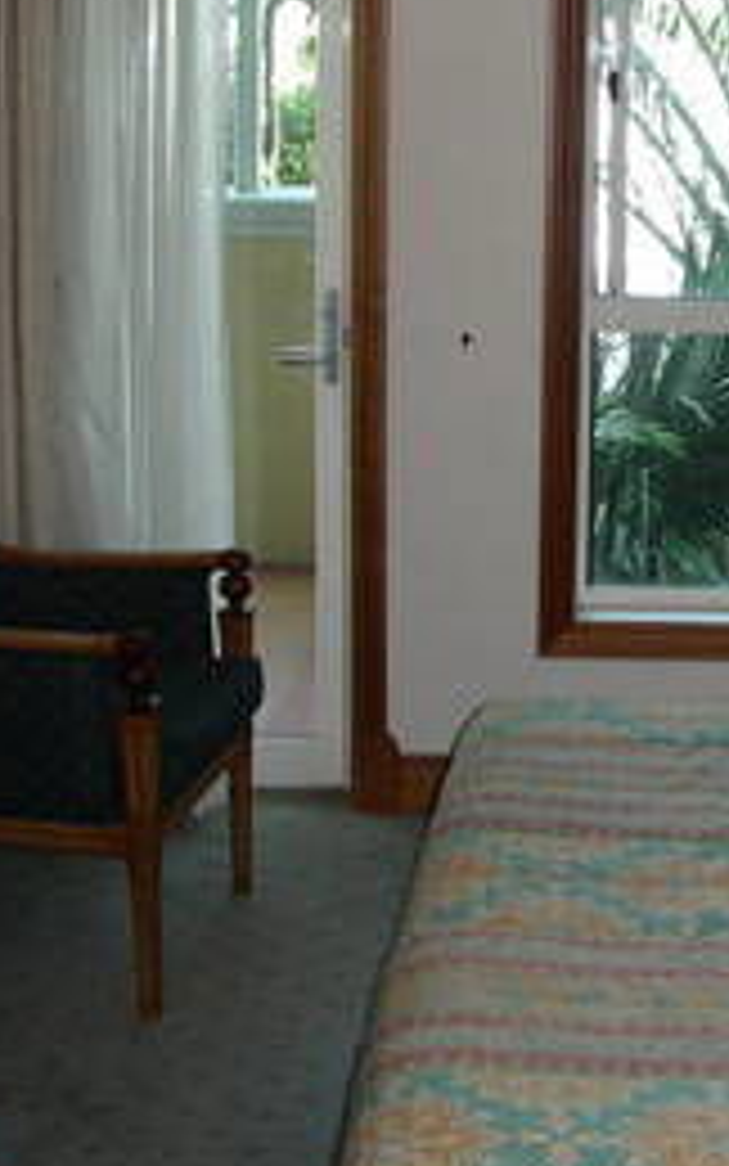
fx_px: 2224
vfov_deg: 29.3
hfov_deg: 18.3
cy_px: 437
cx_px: 670
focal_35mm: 70
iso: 53
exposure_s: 1/30
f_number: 3.5
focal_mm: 6.3
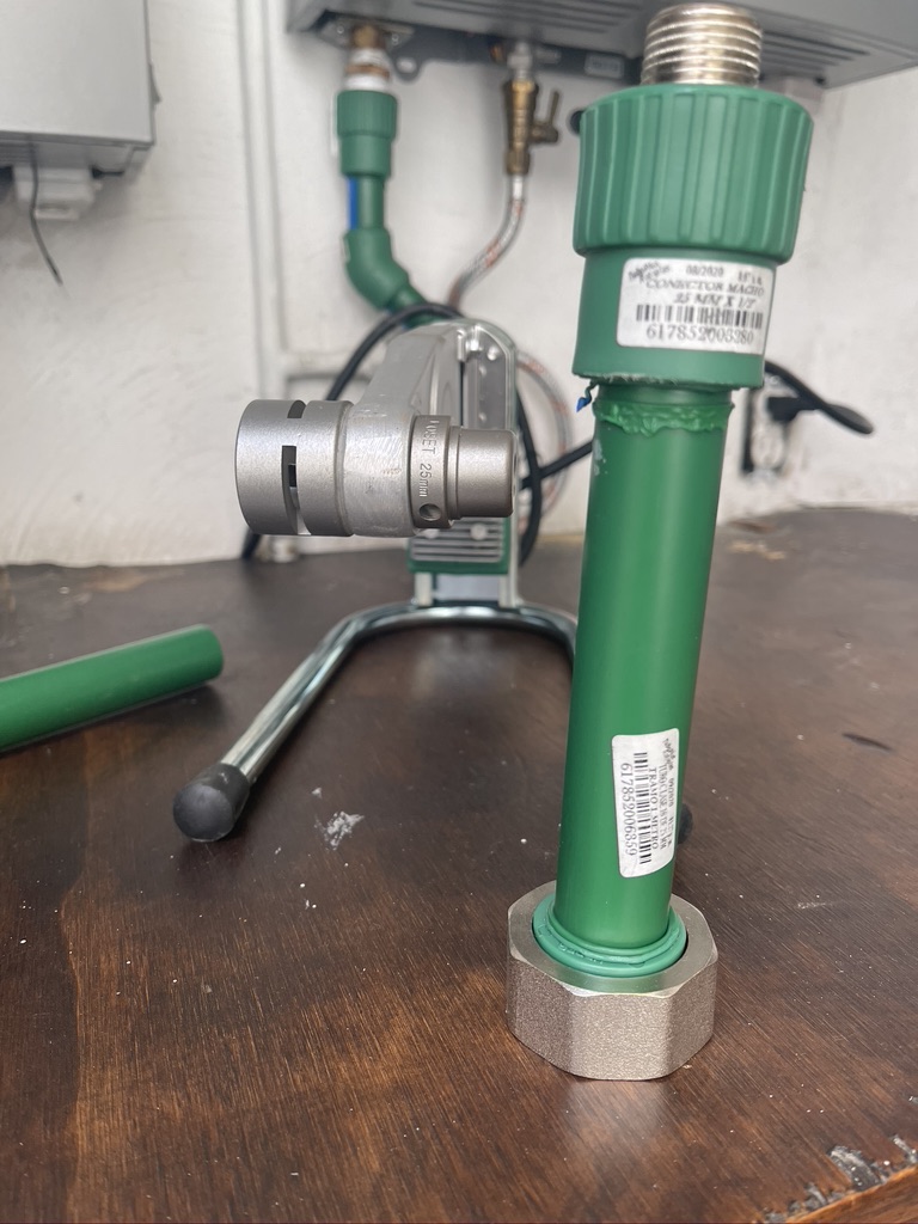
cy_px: 612
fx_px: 919
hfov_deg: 53.1
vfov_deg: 67.3
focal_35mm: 26
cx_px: 459
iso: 100
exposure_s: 1/121
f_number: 1.6
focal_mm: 5.1
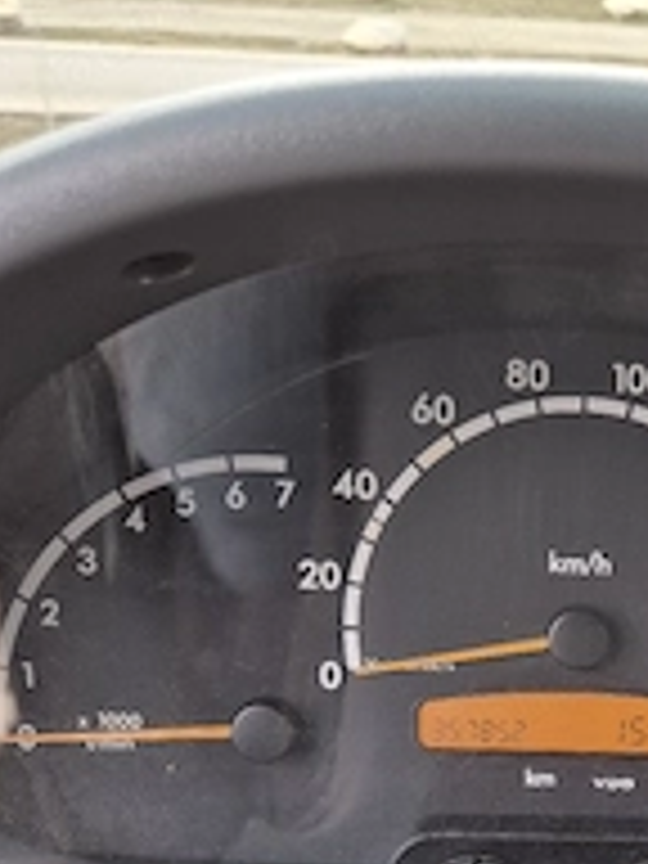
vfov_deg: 37.6
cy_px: 742
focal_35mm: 48
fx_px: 1198
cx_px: 634
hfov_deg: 28.6
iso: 64
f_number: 1.8
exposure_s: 1/182
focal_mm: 5.4
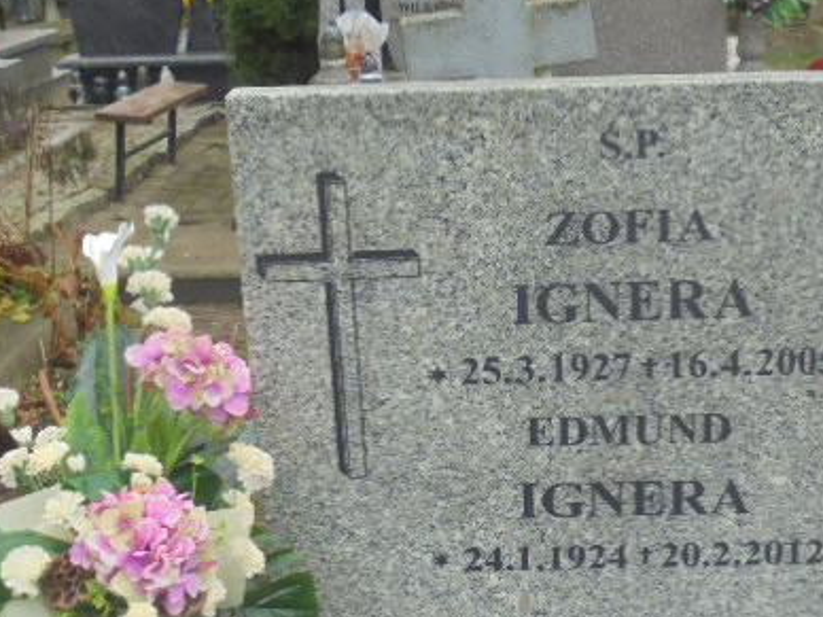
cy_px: 460
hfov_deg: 27.3
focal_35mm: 71
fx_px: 1688
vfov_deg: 20.6
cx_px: 501
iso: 100
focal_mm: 7.8
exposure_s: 1/50
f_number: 4.5
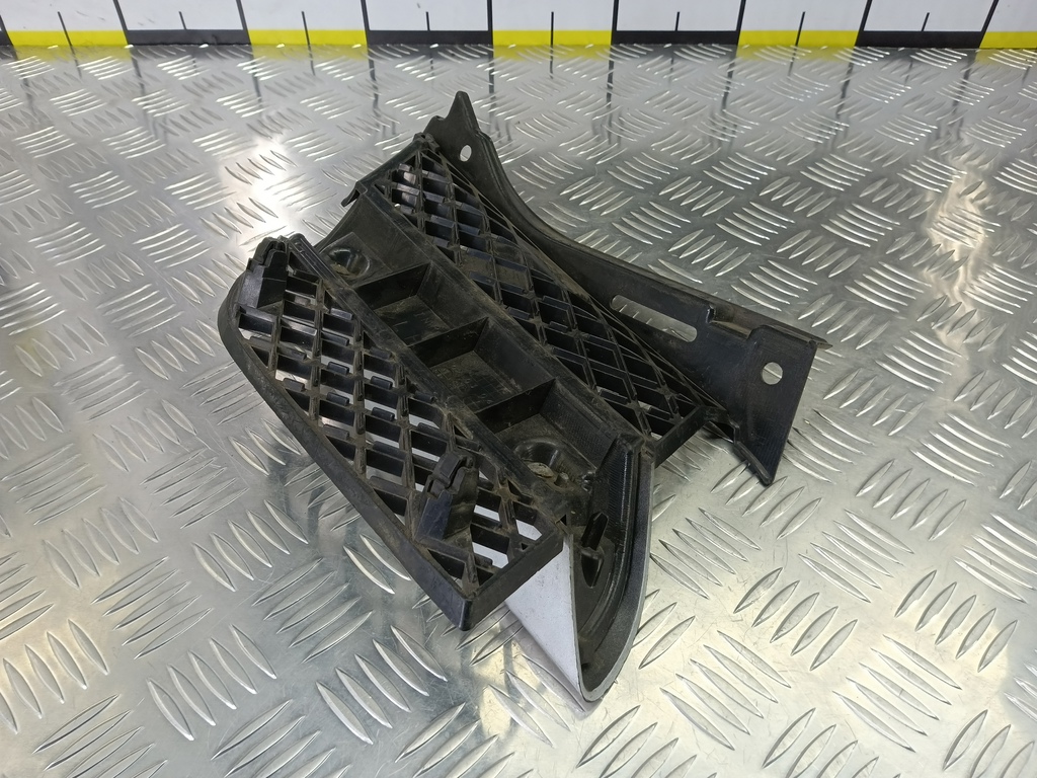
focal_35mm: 23
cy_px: 389
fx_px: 689
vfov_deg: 58.9
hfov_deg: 73.9
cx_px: 518
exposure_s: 1/50
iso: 123
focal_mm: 4.11
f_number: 1.6
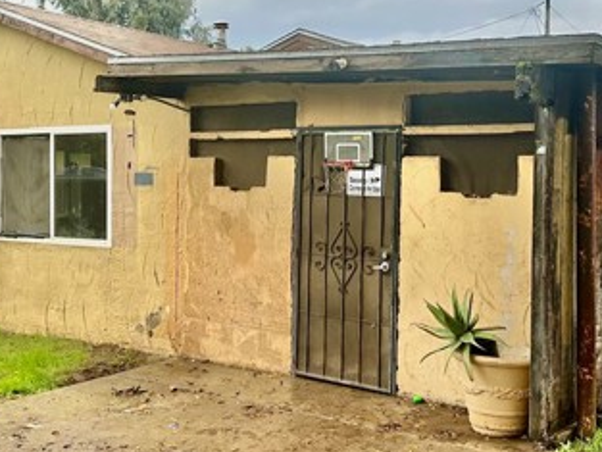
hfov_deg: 38.9
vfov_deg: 29.6
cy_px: 175
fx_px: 852
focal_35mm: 49
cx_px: 279
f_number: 1.78
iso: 80
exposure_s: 1/1050
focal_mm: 6.86
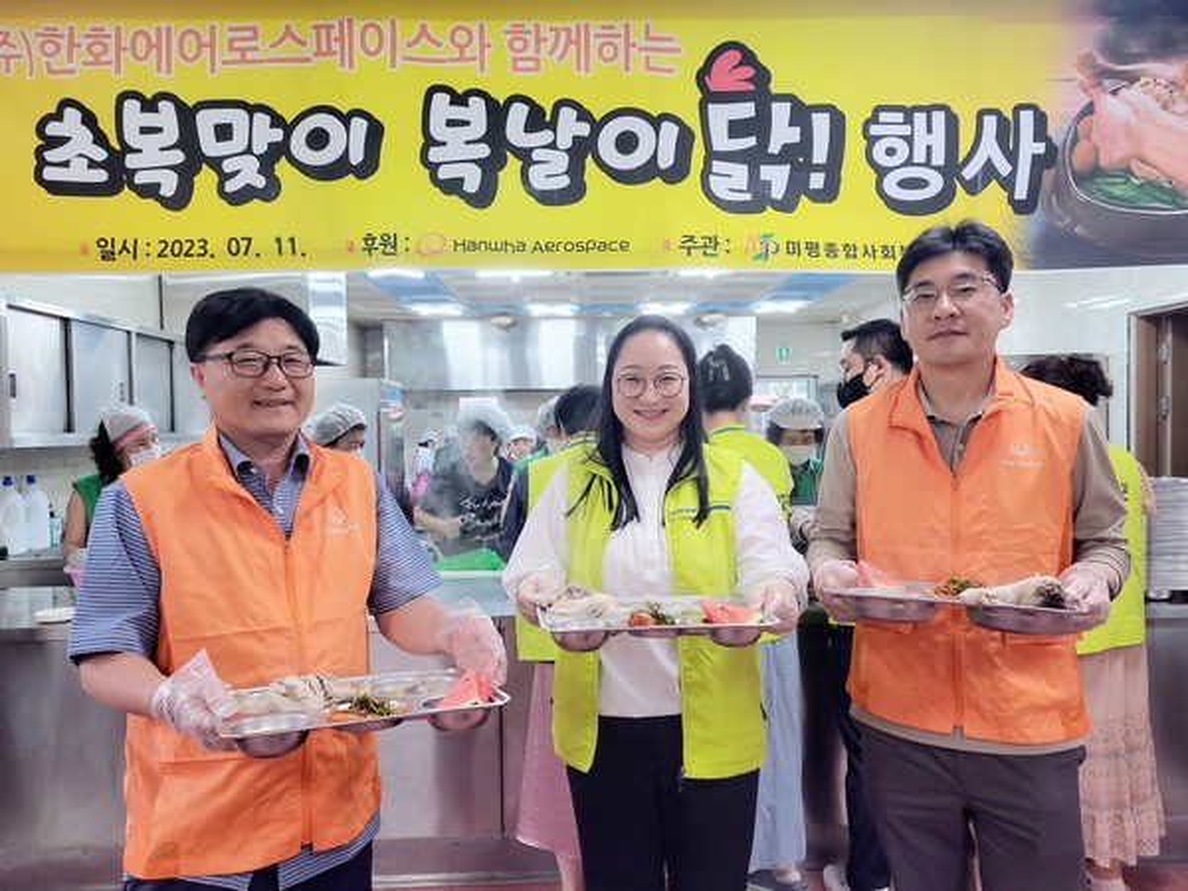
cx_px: 594
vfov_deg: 56.8
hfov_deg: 71.6
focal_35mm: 24
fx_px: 824
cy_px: 446
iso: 200
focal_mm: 5.23
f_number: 1.8
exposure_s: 1/120
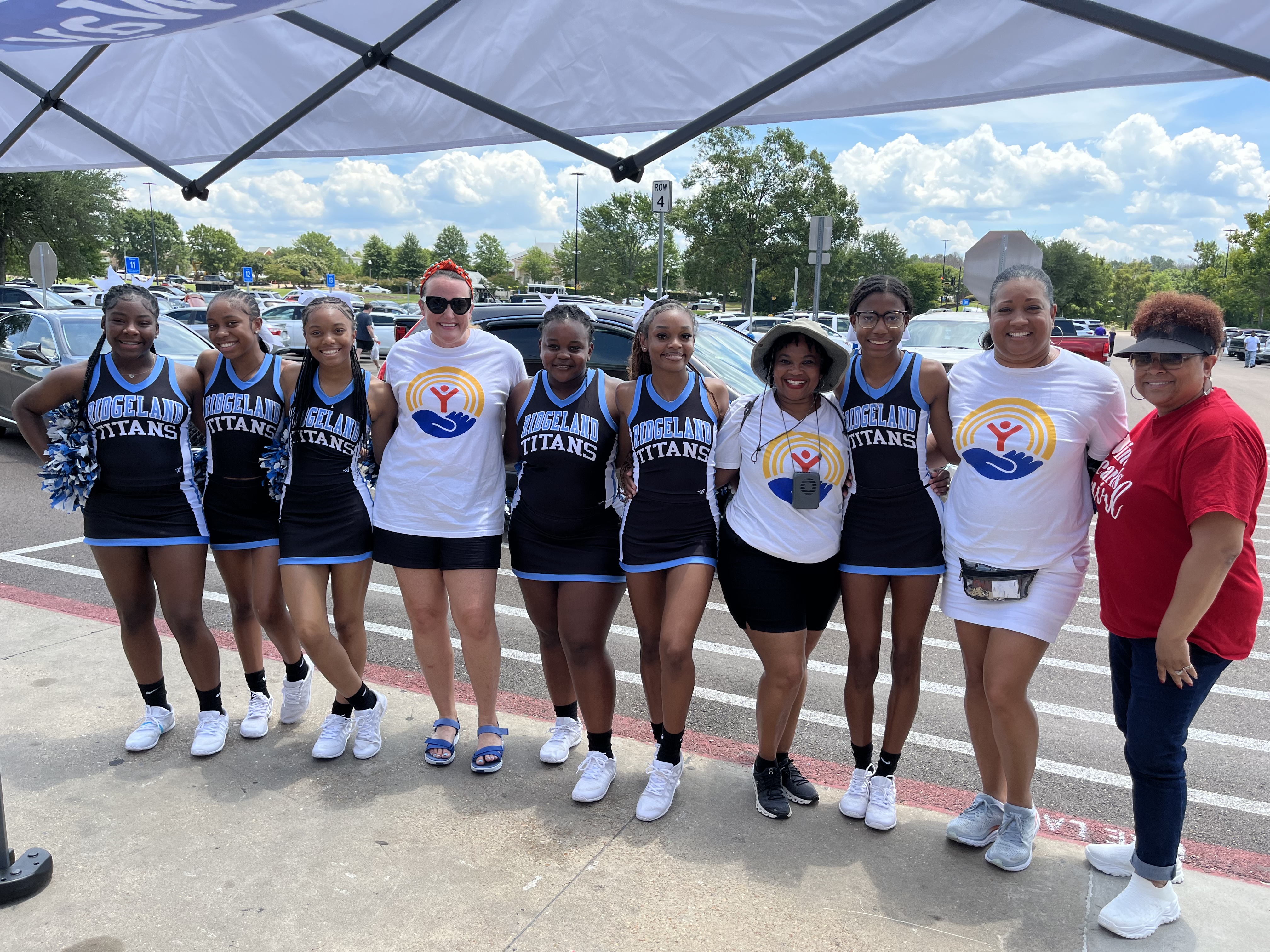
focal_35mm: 26
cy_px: 476
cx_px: 635
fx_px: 954
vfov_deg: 53.1
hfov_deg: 67.3
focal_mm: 5.1
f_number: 1.6
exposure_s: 1/1066
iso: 50
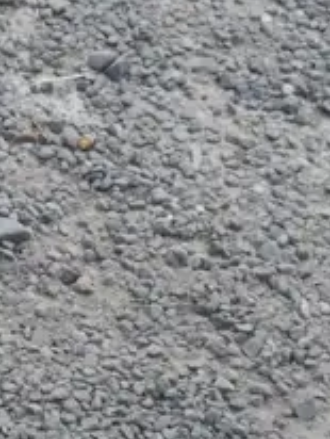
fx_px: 2651
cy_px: 134
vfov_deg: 9.4
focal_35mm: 209
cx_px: -433
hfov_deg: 6.8
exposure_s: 1/160
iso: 200
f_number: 6.3
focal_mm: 21
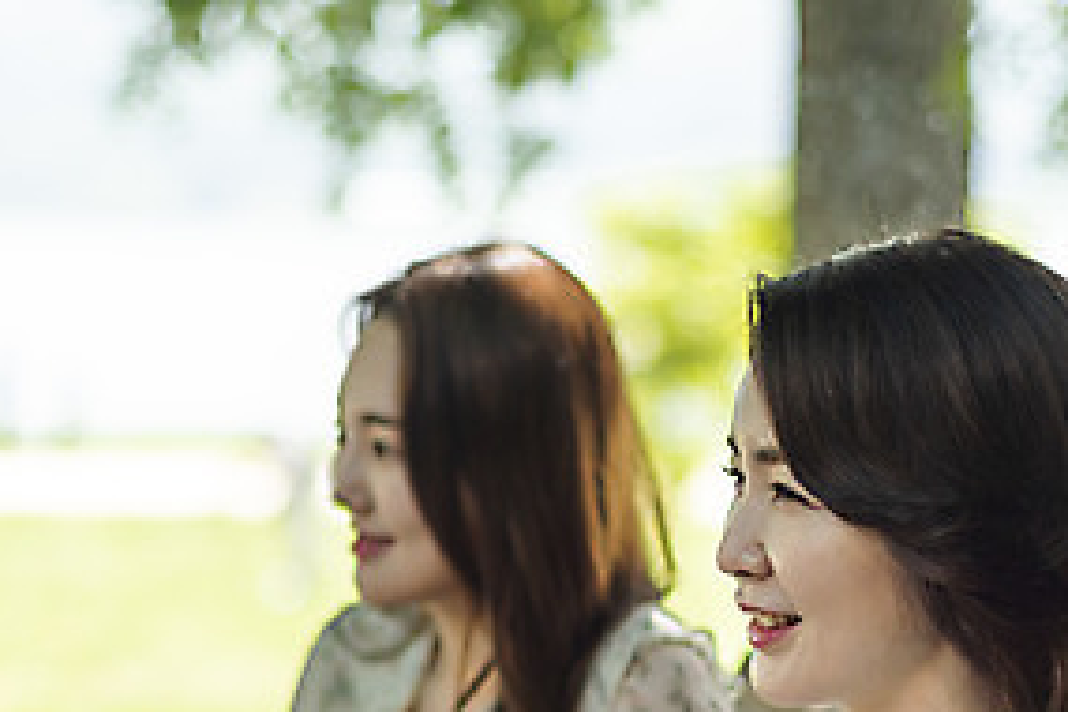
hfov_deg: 19.4
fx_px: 3115
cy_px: 660
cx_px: 365
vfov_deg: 12.9
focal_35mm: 105
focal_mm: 50
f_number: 1.8
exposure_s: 1/1250
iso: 100
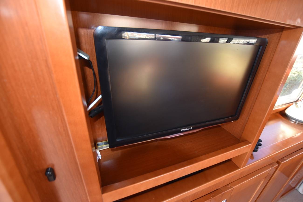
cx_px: 152
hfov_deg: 100.4
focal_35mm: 15
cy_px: 101
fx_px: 126
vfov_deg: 77.3
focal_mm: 10
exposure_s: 1/60
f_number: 4
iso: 800
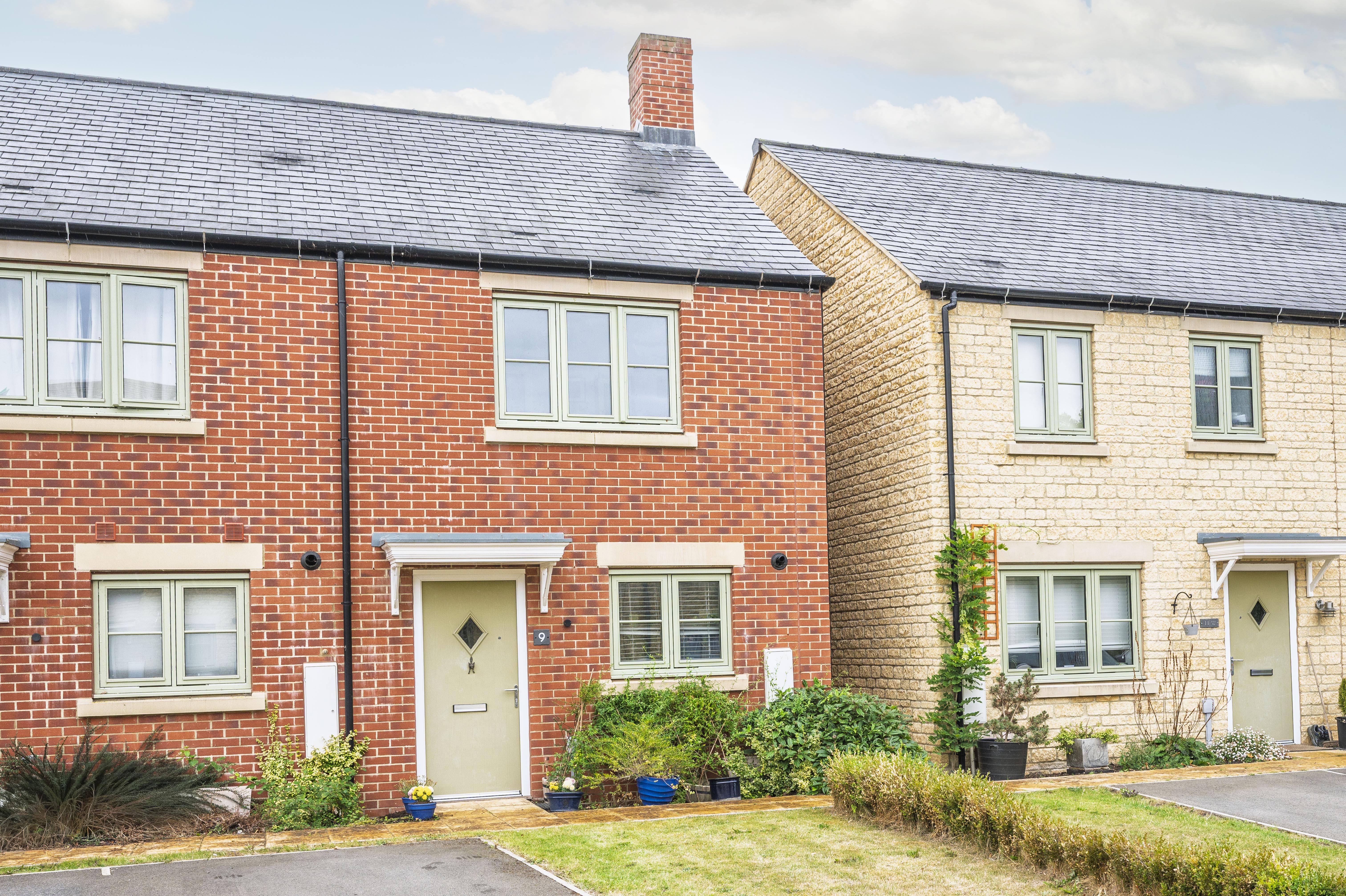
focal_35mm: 30
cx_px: 673
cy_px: 448
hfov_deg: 62.0
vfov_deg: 43.6
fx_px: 1121
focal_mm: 30
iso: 320
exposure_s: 1/200
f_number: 8
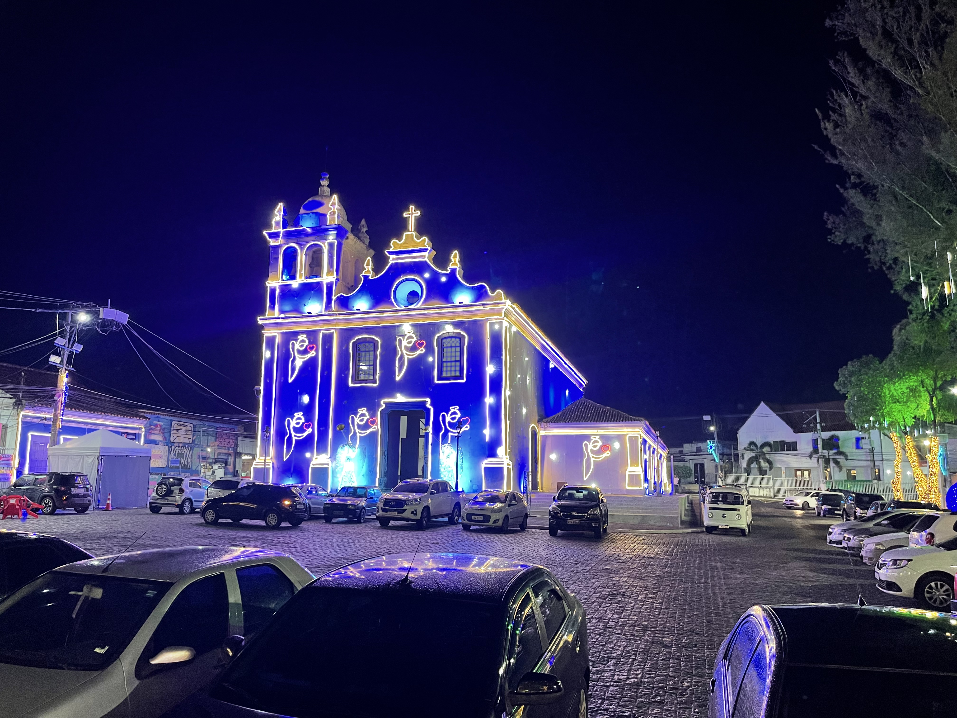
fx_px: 691
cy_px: 359
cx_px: 478
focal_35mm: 25
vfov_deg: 54.9
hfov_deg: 69.4
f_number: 1.6
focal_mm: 5.1
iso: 320
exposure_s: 1/60
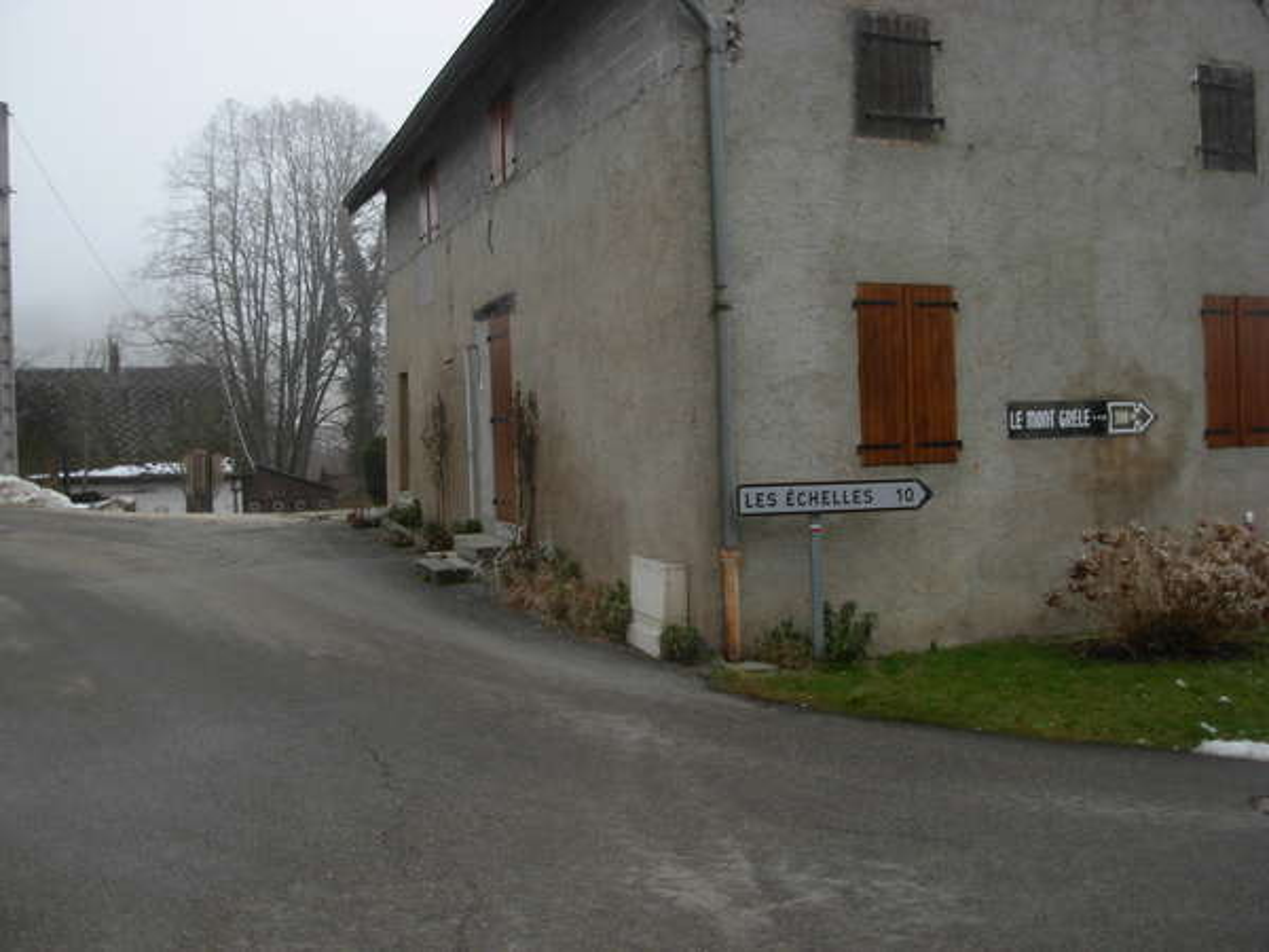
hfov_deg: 49.0
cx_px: 634
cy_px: 476
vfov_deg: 37.7
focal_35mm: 38
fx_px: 1393
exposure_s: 1/215
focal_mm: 6.3
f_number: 2.9
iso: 79
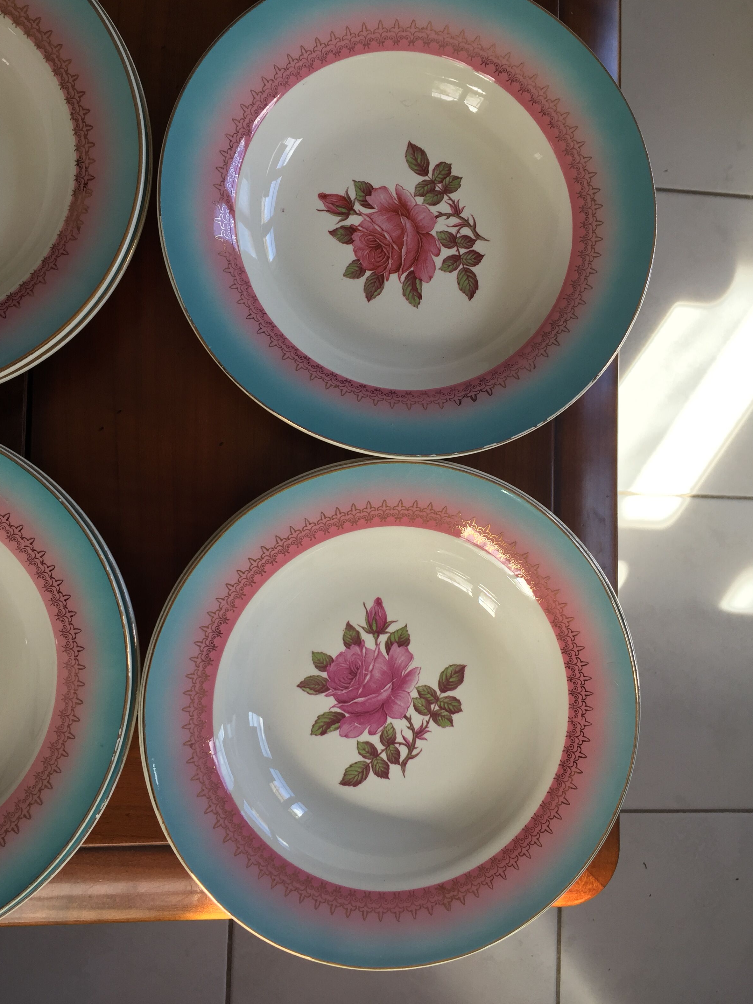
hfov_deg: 46.8
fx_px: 870
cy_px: 496
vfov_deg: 60.0
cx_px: 372
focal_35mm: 30
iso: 32
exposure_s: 1/100
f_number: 2.2
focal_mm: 4.15
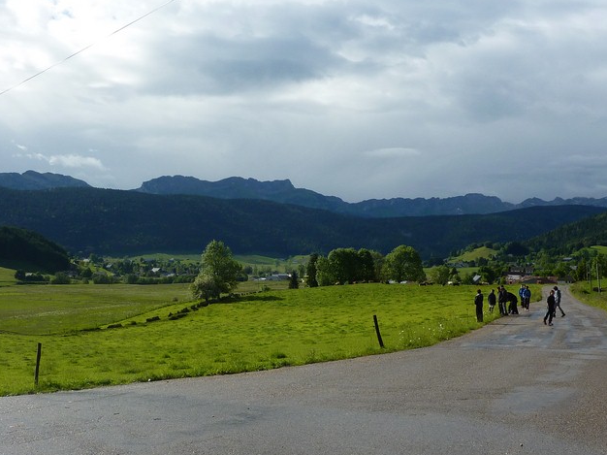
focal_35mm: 45
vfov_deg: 32.2
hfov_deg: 42.1
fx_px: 789
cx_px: 306
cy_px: 229
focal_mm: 5
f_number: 5
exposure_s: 1/500
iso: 80
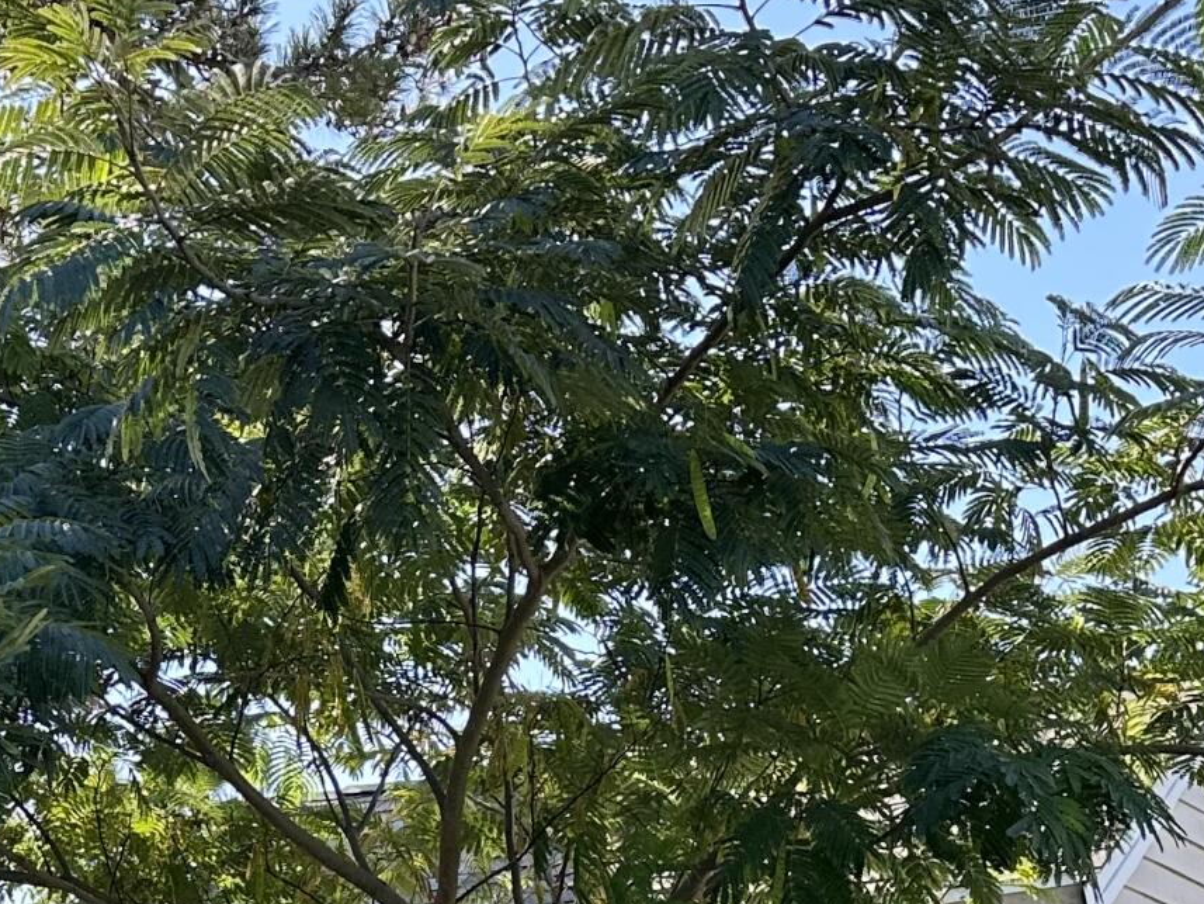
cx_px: 180
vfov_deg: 15.8
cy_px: 1434
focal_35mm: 84
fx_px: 2922
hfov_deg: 22.8
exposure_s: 1/829
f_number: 1.78
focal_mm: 6.86
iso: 80
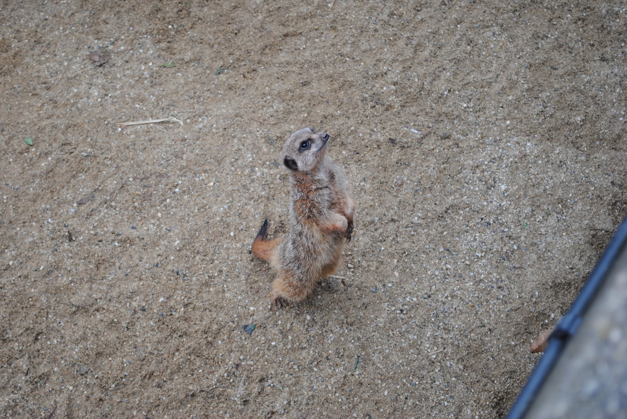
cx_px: 314
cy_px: 210
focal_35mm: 82
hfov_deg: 24.6
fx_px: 1438
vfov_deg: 16.6
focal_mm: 55
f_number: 5.6
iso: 400
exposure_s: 1/40
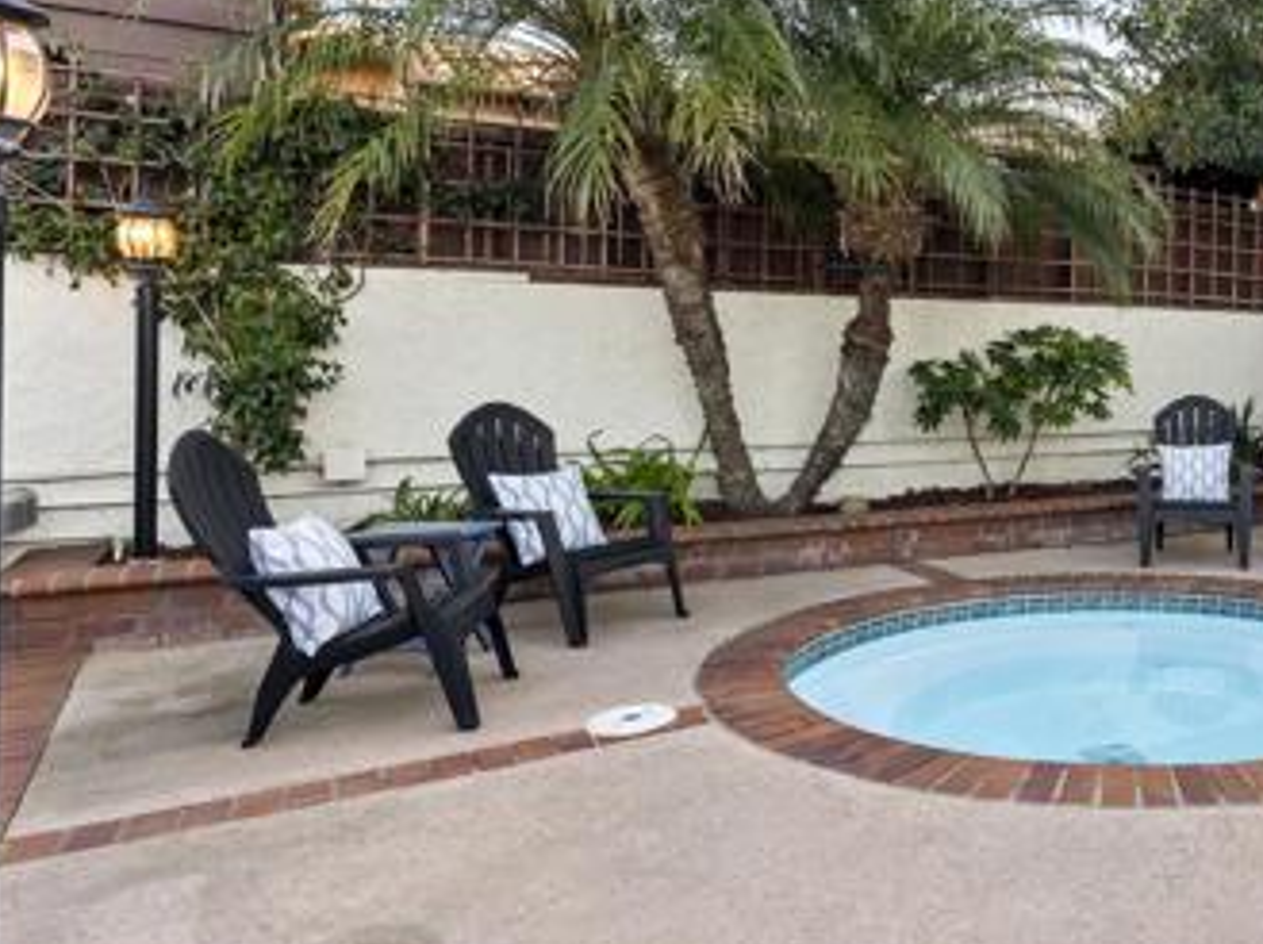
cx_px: 1132
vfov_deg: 46.6
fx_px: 1093
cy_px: 411
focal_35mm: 30
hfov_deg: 52.8
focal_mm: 16
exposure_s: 1/100
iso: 500
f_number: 8
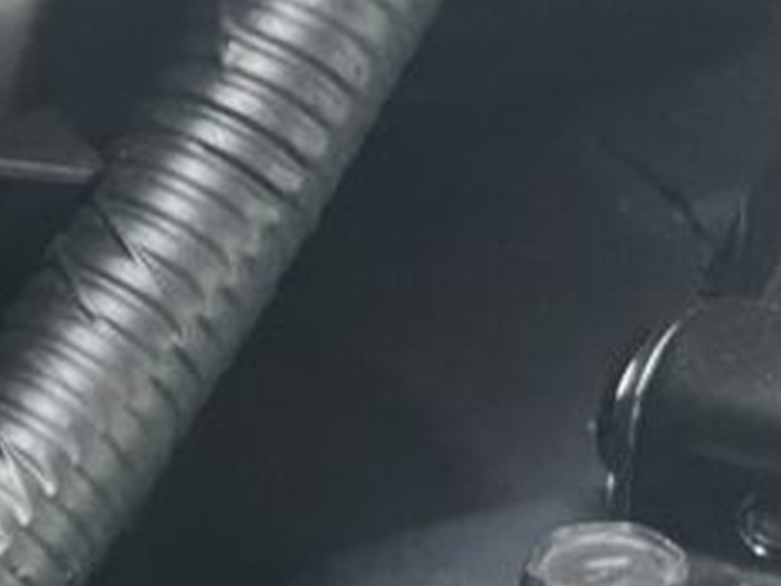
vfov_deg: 12.1
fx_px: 2595
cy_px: 940
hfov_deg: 13.7
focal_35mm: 115
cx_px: -929
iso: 640
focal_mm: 5.7
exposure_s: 1/32
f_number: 1.5
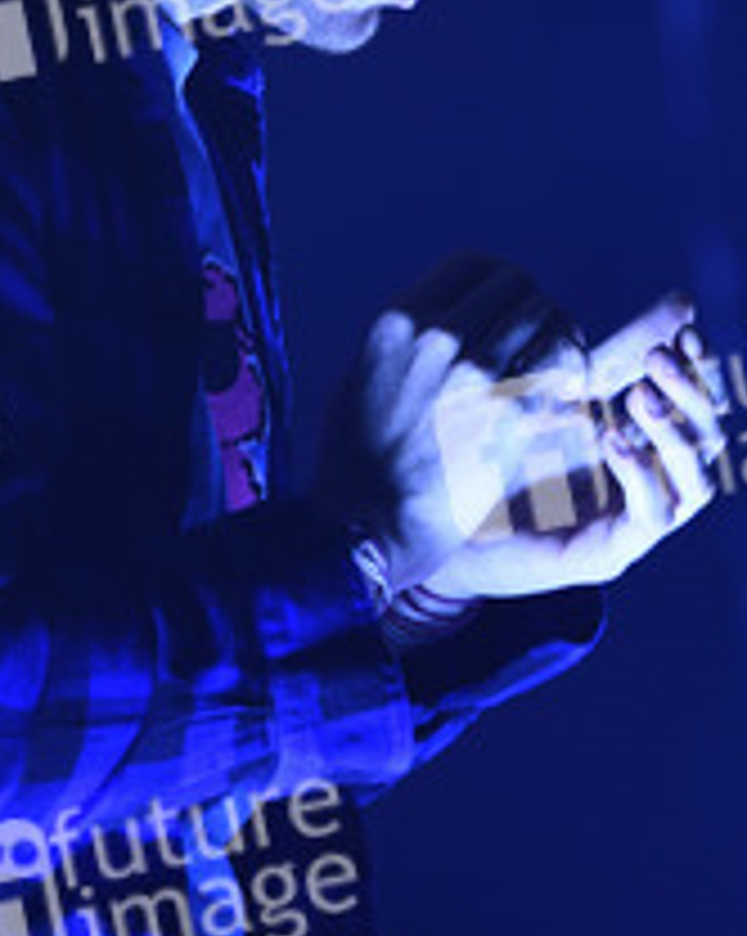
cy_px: 212
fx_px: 7500
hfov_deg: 5.7
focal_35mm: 271
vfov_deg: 7.1
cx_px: 256
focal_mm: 150
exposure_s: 1/500
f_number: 3.5
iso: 800
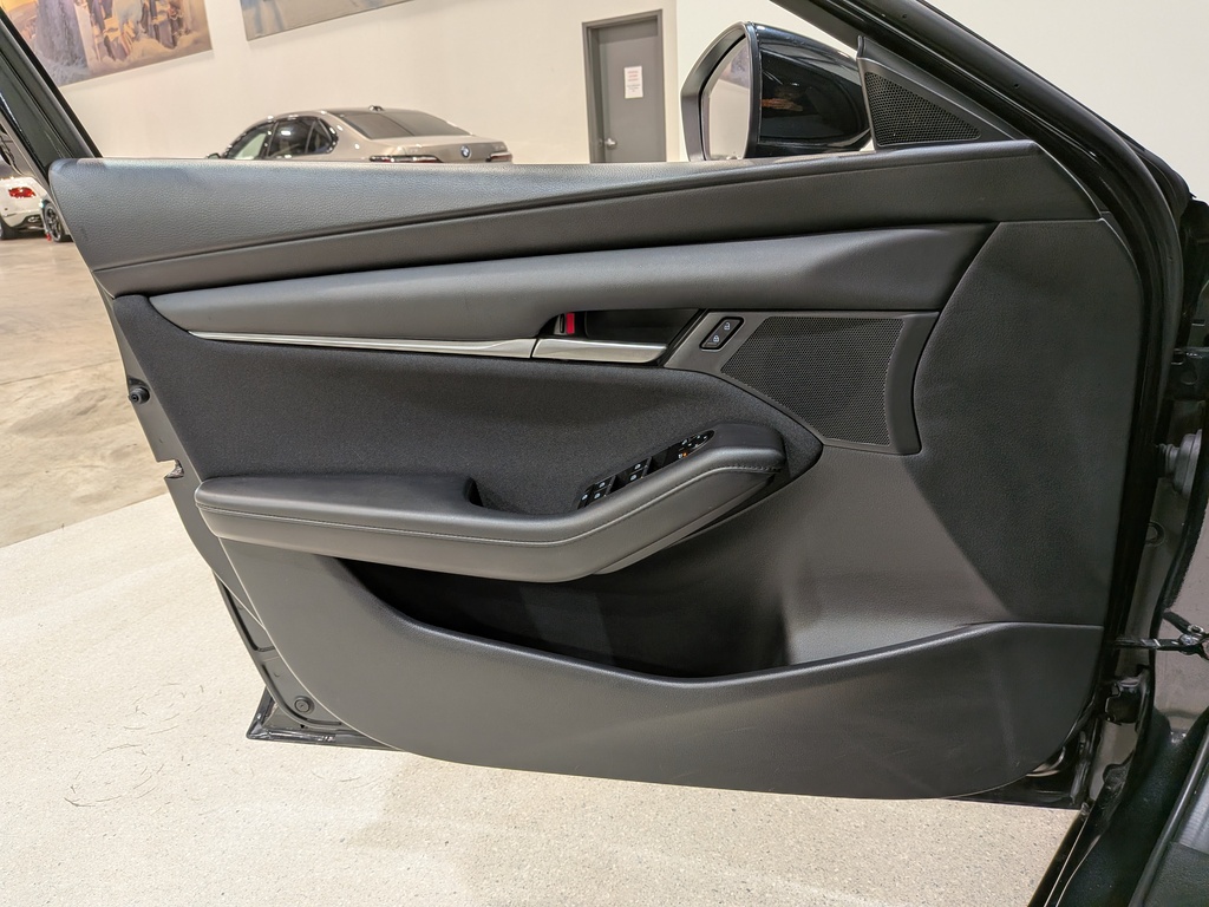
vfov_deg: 56.8
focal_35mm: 24
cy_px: 454
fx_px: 838
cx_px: 604
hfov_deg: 71.6
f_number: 1.7
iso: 111
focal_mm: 4.53
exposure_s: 1/100
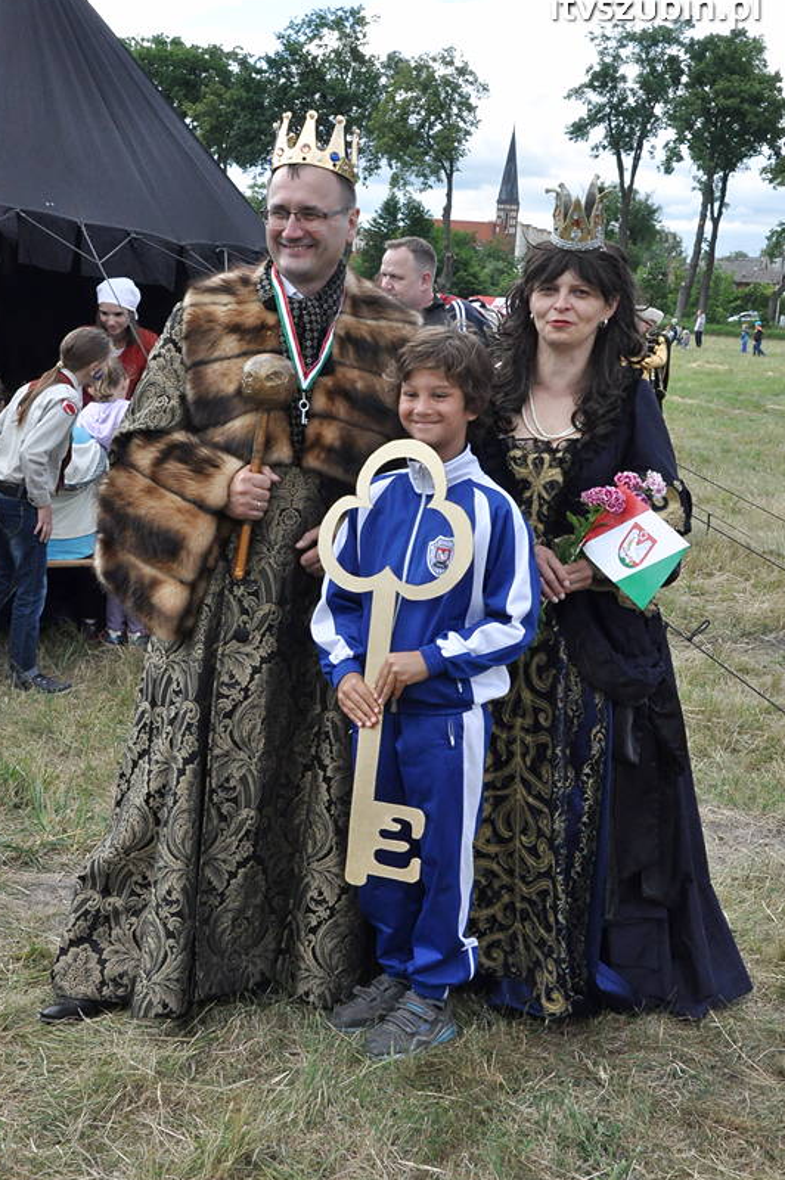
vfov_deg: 38.9
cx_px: 376
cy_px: 583
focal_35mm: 51
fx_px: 1671
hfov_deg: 26.4
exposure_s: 1/160
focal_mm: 32
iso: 1250
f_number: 20
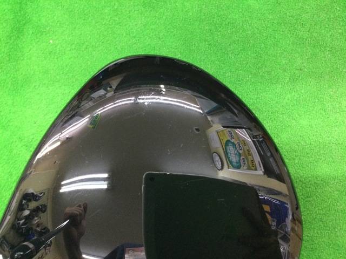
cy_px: 130
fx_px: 310
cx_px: 173
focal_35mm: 31
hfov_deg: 58.4
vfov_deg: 45.4
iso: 200
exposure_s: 1/17
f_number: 2.4
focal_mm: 3.3
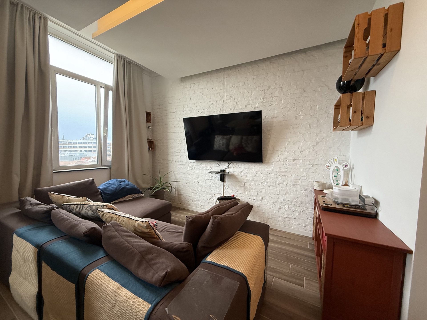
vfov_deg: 85.7
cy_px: 160
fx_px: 173
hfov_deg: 102.1
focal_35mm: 14
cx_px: 214
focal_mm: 2.22
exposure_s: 1/50
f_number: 2.2
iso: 200
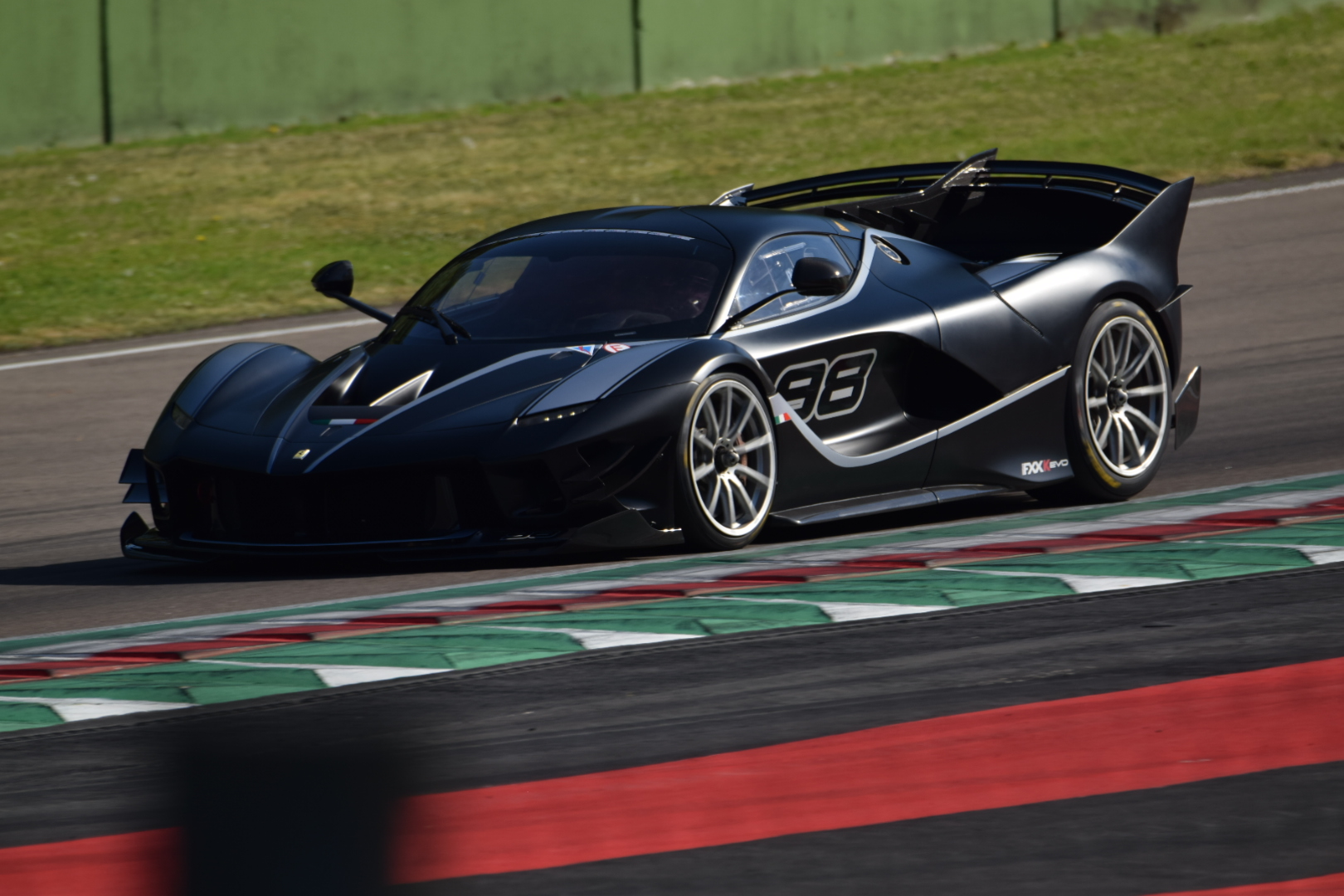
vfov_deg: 2.0
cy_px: 448
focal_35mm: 690
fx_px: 25758
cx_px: 672
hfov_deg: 3.0
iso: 100
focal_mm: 460
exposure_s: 1/800
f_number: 6.3
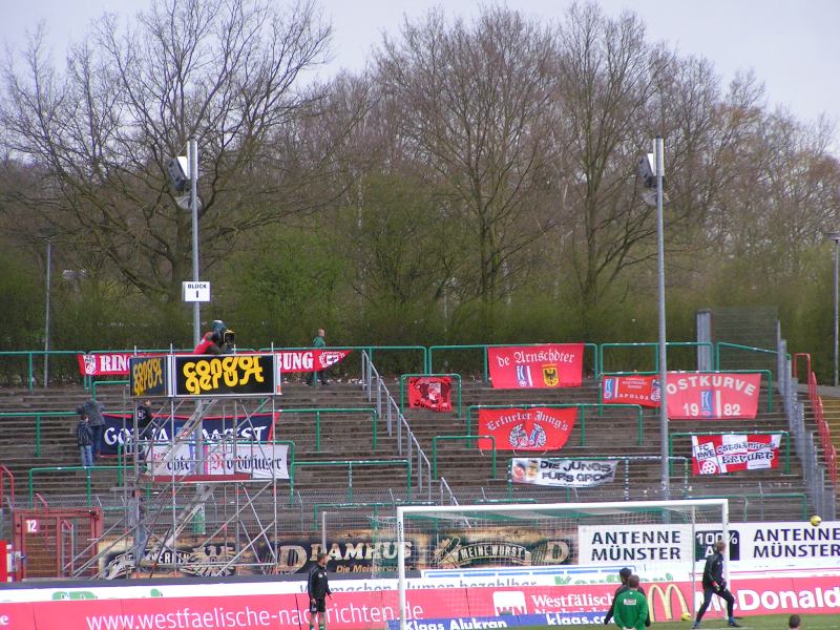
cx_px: 420
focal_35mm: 226
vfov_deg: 6.6
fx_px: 5484
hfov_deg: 8.8
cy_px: 315
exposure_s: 1/320
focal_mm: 34.5
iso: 125
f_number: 3.5
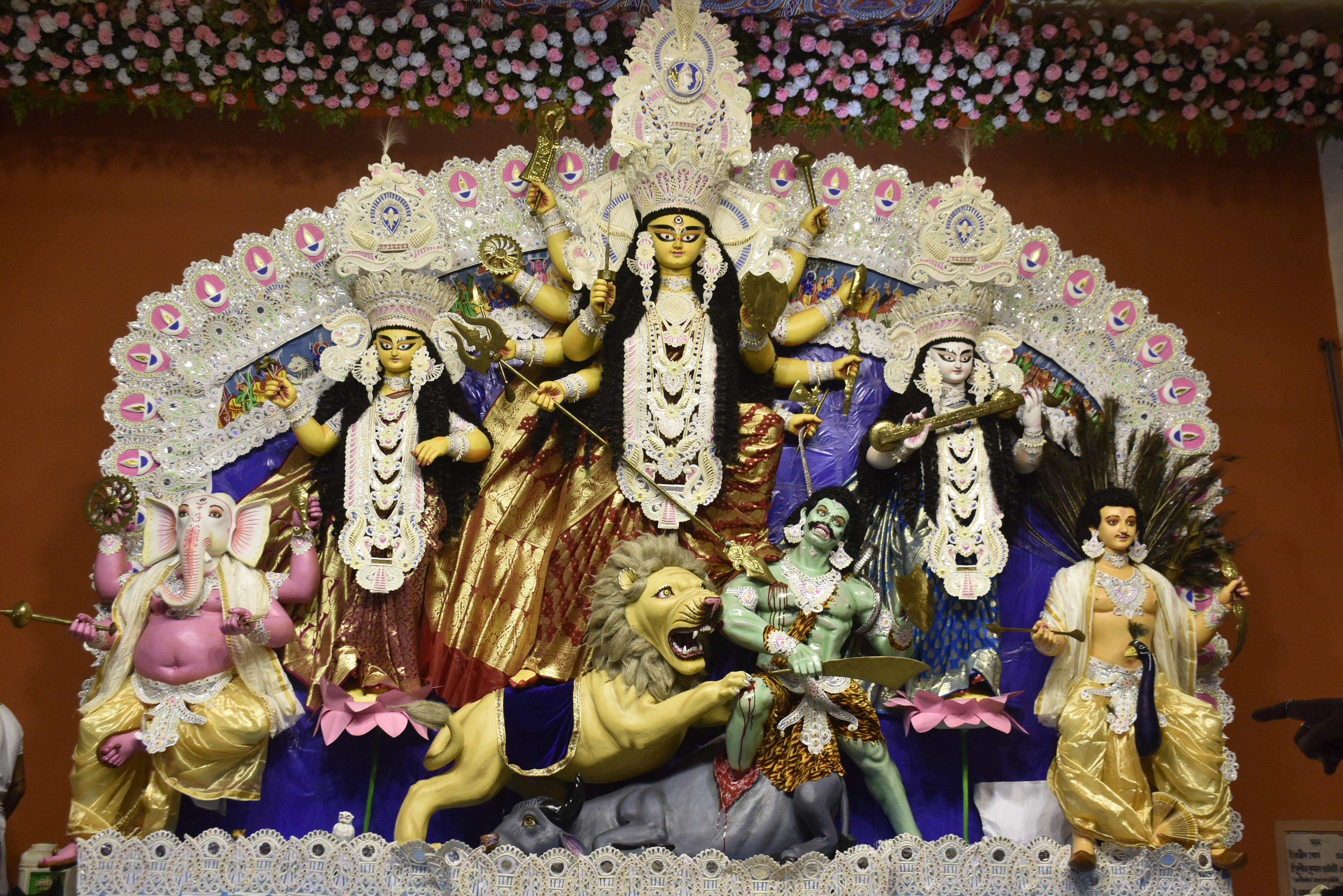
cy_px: 448
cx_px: 672
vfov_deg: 34.2
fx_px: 1455
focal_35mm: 39
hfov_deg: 49.5
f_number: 7.1
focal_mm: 26
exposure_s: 1/200
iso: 1000
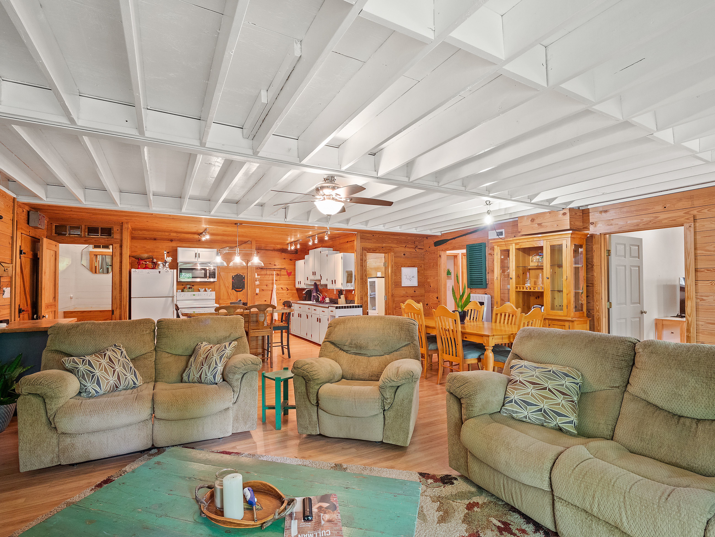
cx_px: 358
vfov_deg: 78.1
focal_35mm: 16
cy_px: 268
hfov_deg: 94.5
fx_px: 330
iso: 400
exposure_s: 1/2.5
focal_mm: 8
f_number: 5.6
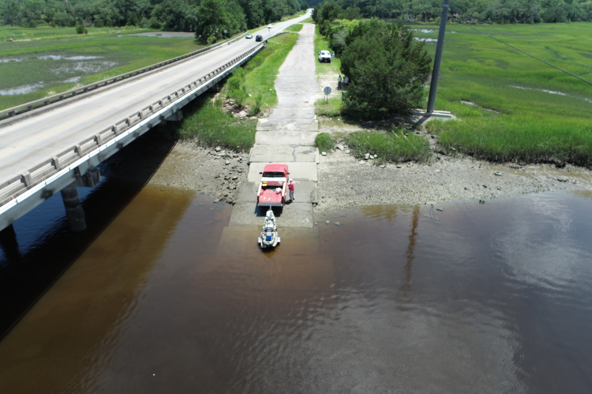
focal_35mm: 25
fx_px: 411
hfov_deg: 71.5
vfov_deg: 51.3
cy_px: 196
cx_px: 297
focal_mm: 8.8
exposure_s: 1/320
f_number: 5.6
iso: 100
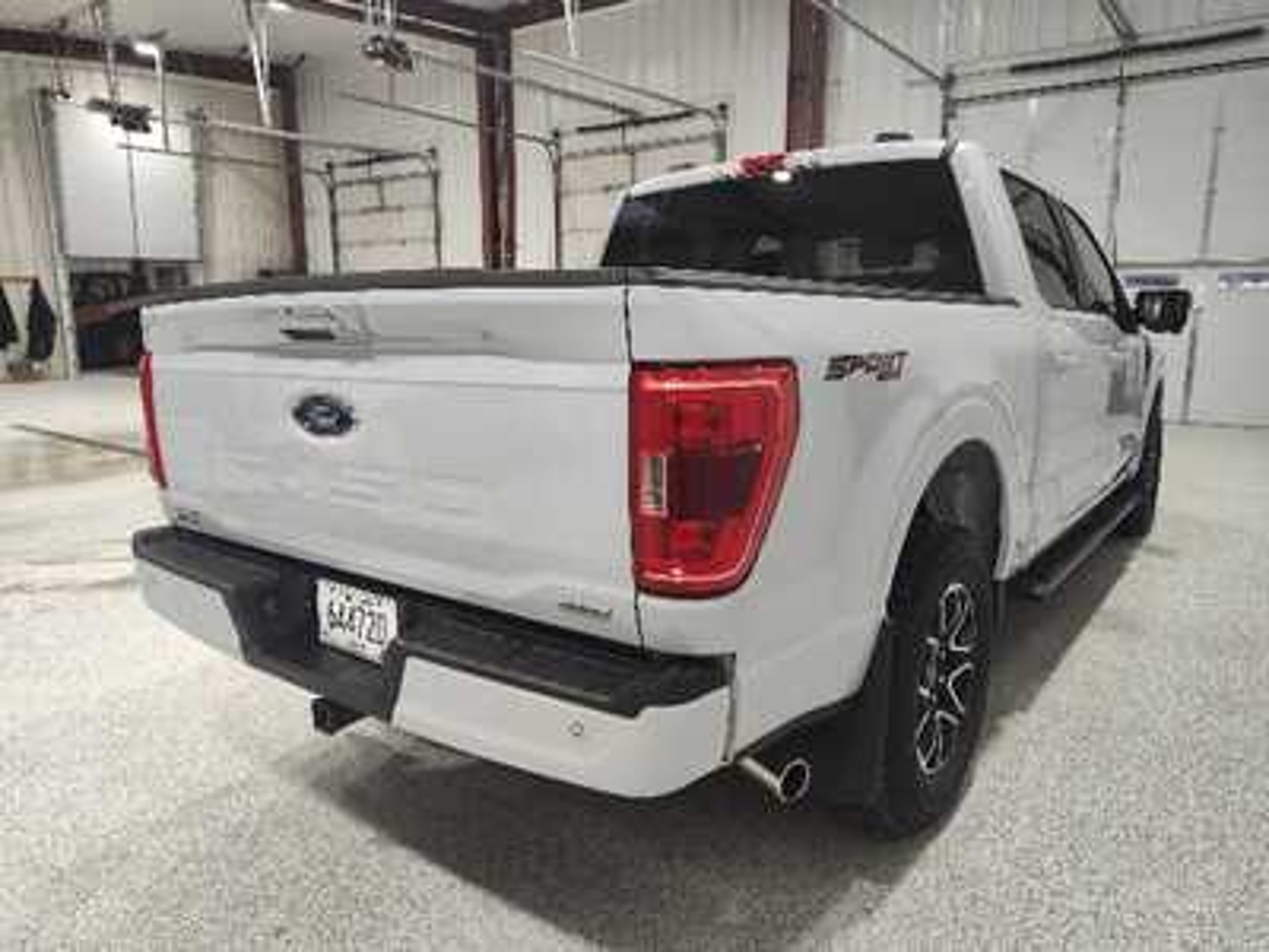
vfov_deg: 58.9
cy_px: 476
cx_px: 634
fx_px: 843
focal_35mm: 23
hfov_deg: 73.9
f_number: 1.8
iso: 191
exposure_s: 1/120
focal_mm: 5.56
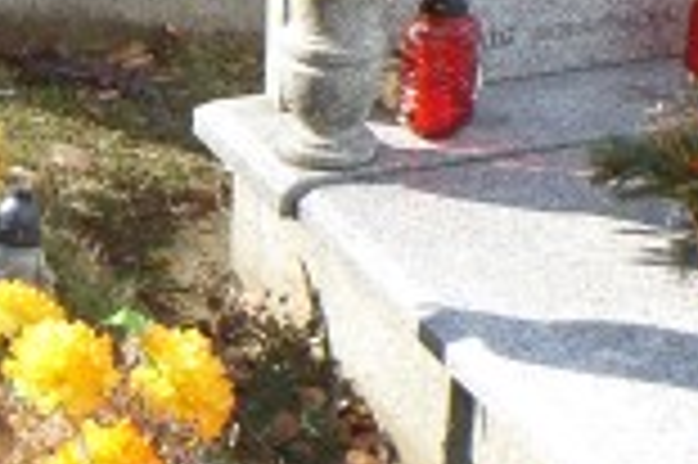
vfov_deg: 13.8
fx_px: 1917
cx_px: -32
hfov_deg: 19.9
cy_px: 315
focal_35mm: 99
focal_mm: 4.1
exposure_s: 1/250
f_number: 3.5
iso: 100
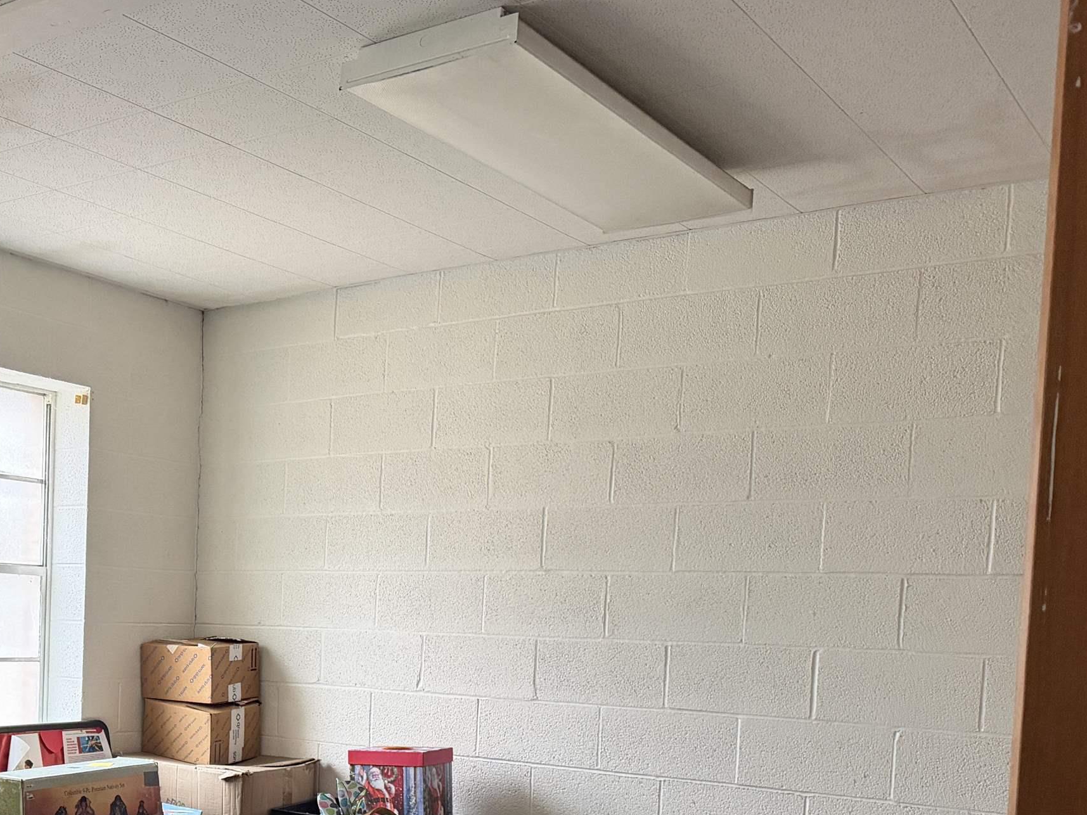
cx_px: 143
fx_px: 1350
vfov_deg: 32.3
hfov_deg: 41.0
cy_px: 696
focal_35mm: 43
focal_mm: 6.76
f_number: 1.78
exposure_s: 1/60
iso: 500
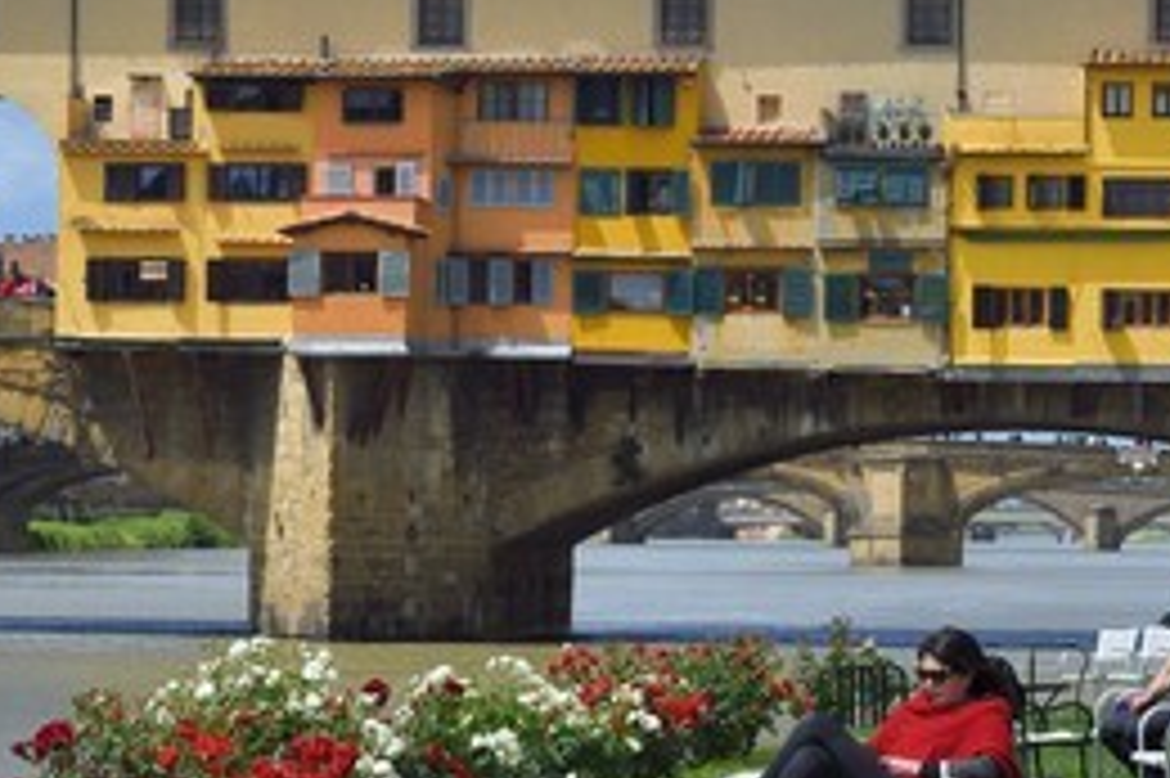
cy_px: 441
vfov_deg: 8.3
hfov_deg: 12.5
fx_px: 5359
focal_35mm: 165
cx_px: 598
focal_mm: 102
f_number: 13
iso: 200
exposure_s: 1/200
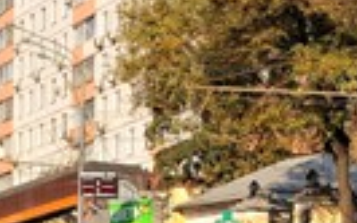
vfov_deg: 5.3
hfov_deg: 8.4
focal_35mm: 248
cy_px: 130
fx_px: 2412
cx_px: 405
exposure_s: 1/500
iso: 200
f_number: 8
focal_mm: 24
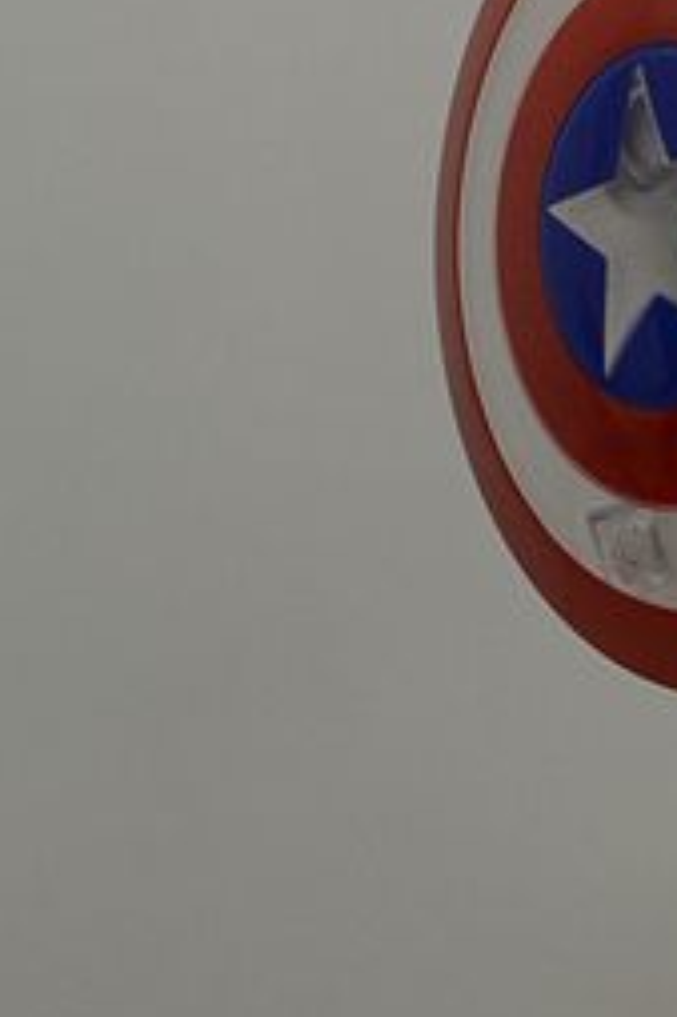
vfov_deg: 8.7
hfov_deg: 5.7
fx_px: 6666
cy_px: 232
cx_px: 1310
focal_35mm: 236
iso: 1600
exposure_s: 1/200
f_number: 5
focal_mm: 50
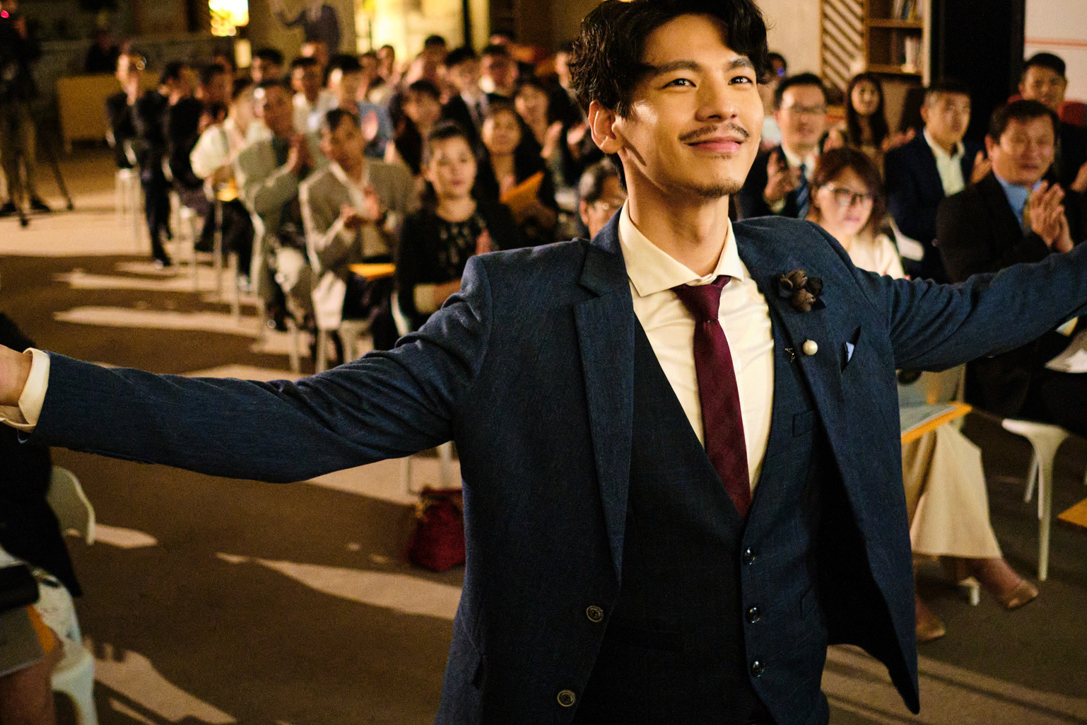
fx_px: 1389
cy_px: 255
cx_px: 516
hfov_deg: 42.7
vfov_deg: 29.1
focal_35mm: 46
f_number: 2
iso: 5000
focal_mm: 23
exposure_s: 1/125
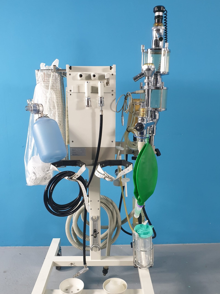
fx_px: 263
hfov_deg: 45.4
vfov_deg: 58.2
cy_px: 165
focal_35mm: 31
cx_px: 105
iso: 250
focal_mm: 4.3
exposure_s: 1/33
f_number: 2.4
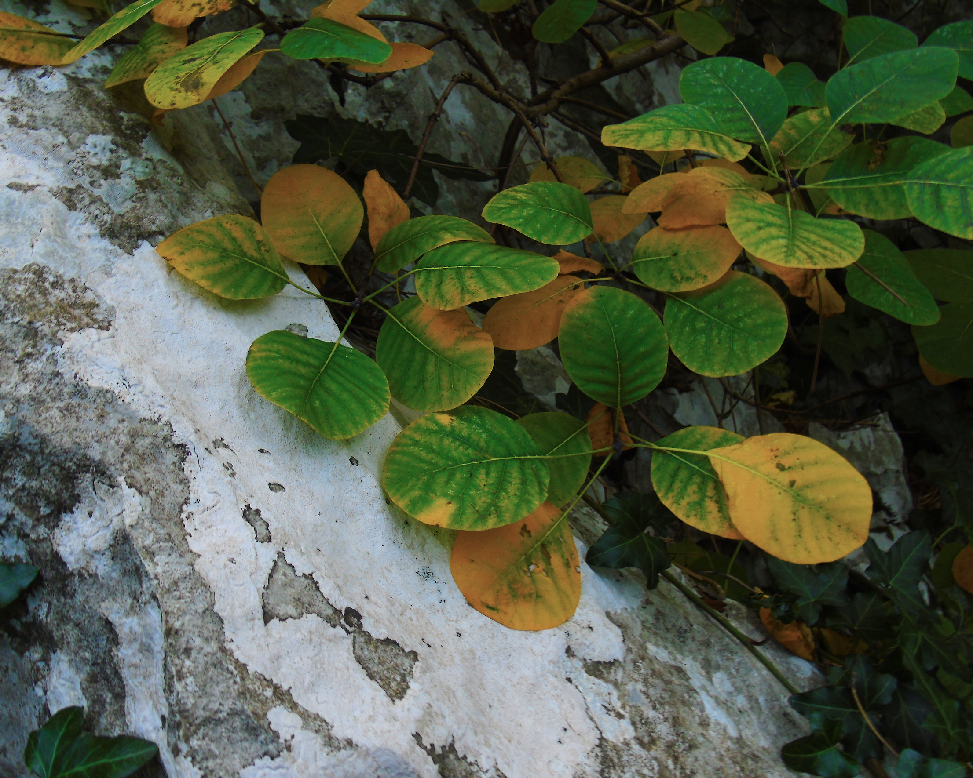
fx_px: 1037
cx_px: 447
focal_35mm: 36
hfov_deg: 50.2
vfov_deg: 41.2
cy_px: 393
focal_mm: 6.1
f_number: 4.4
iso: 80
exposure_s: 1/8
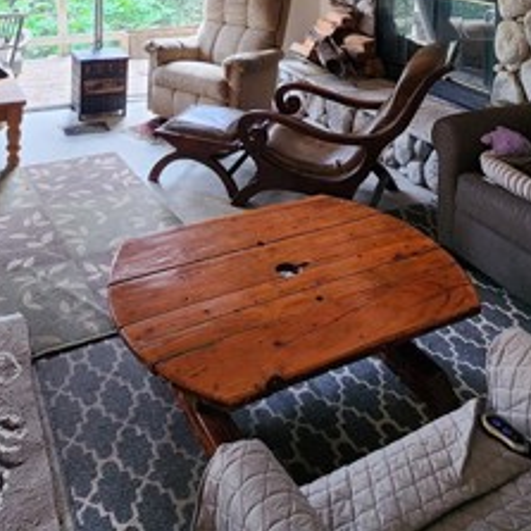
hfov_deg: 49.3
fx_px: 573
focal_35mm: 33
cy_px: -38
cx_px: 205
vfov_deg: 41.0
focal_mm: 2.2
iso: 160
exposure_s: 1/60
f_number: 2.2
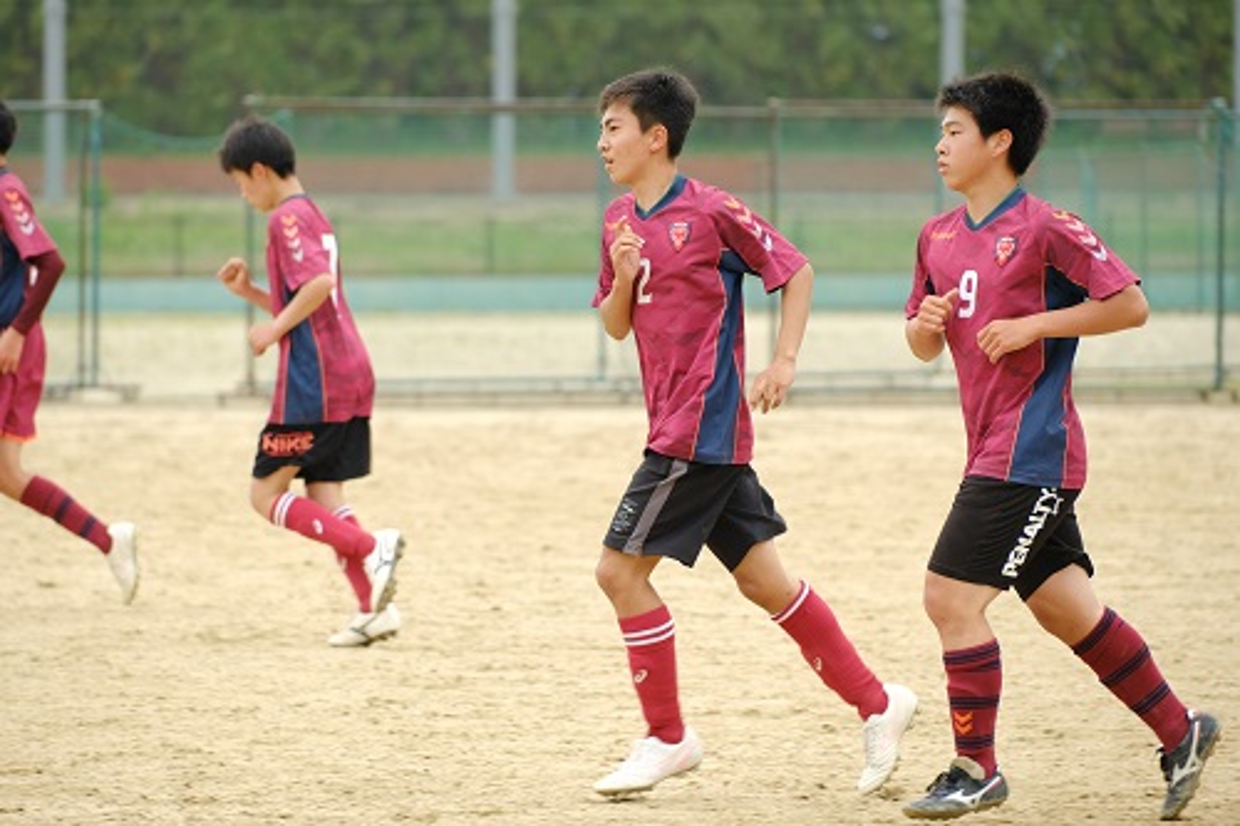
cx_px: 620
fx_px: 11500
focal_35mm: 334
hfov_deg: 6.2
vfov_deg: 4.1
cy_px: 413
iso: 320
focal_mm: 222.5
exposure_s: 1/250
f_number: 5.6
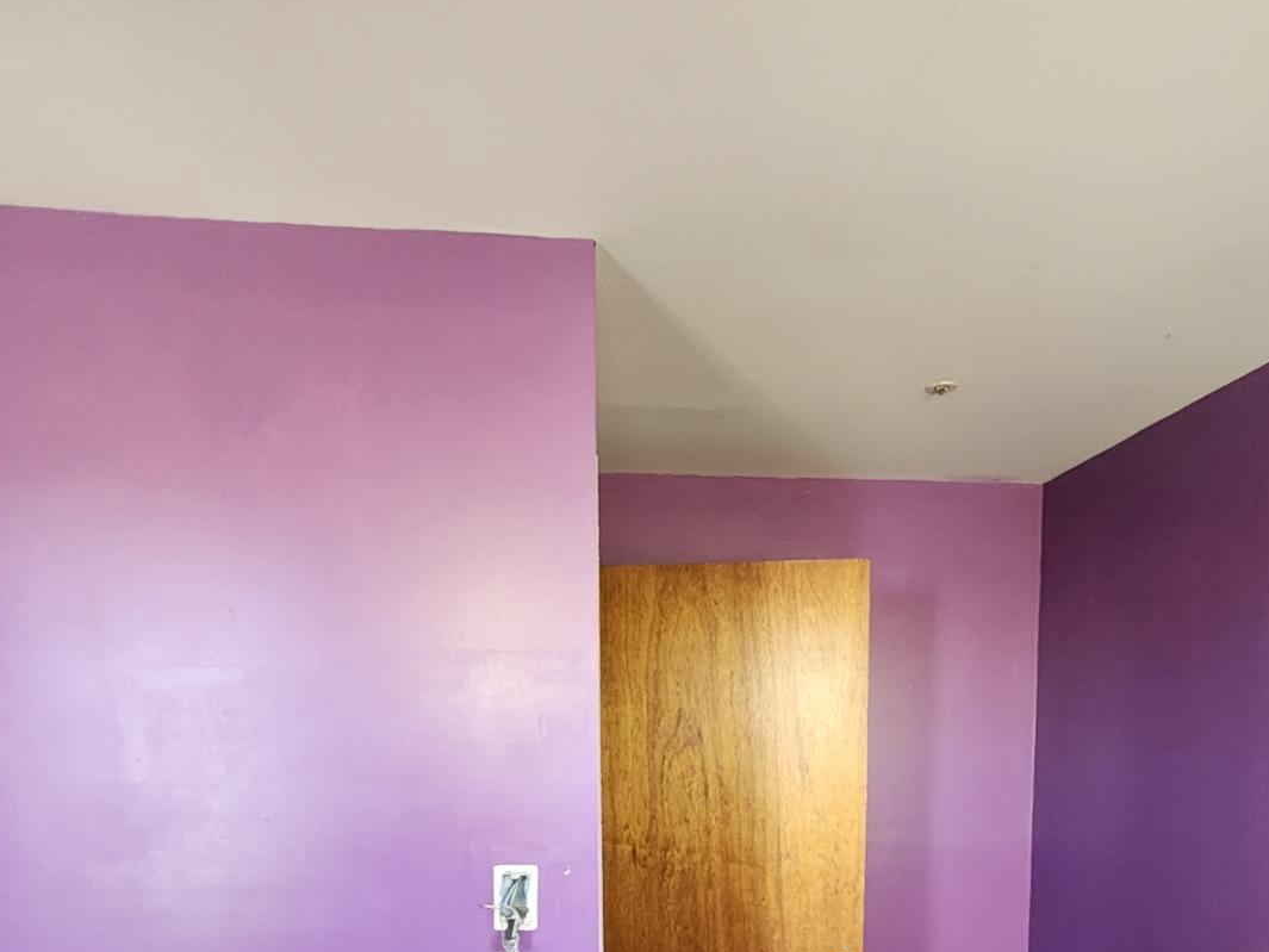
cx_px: 639
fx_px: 917
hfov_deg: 69.4
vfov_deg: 49.2
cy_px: 851
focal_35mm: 25
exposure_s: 1/33.3
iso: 400
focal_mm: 2.2
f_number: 2.2
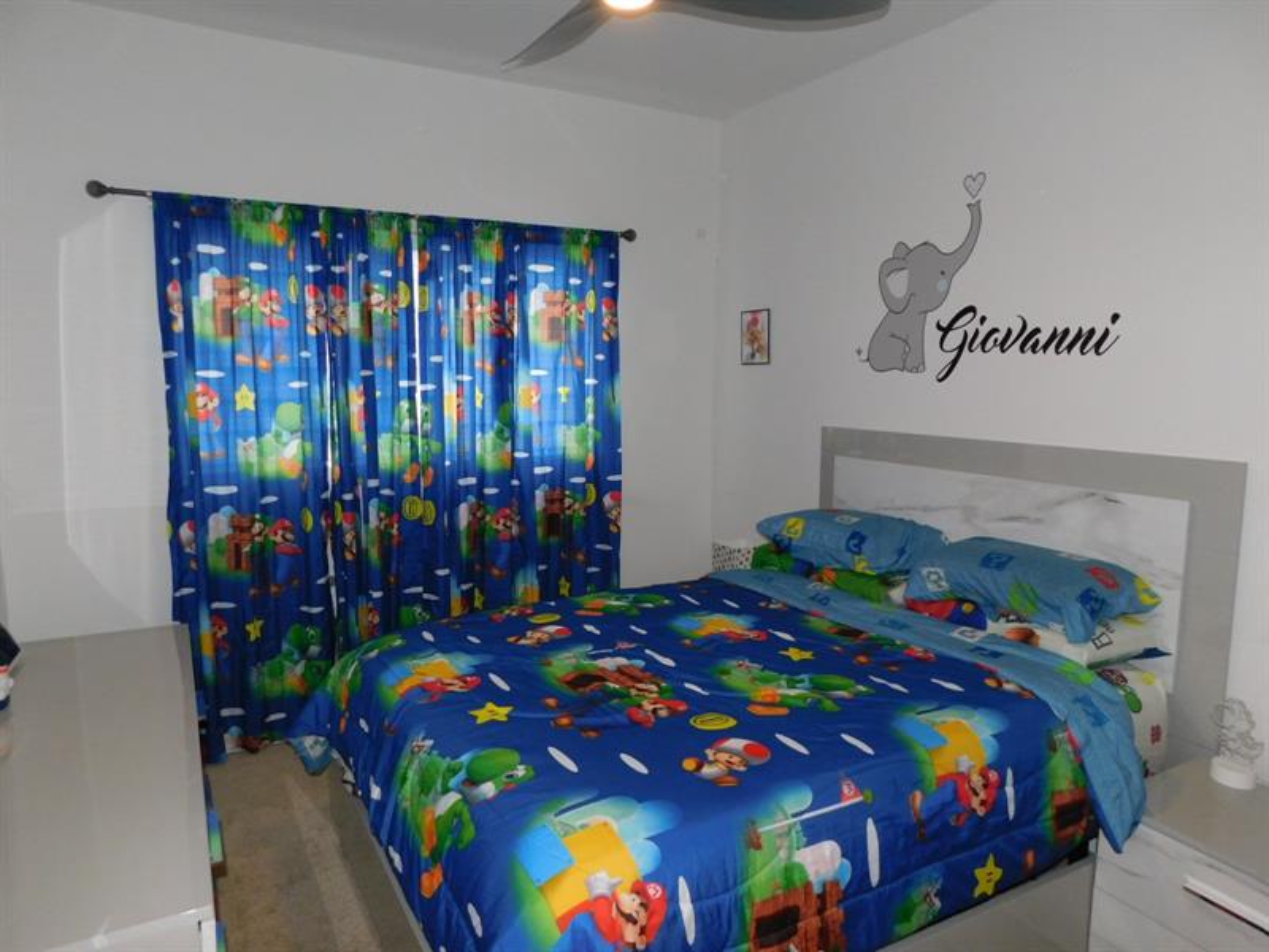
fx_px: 843
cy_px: 476
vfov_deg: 58.9
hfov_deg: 73.9
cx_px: 634
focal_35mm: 23
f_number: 3
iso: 200
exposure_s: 1/30
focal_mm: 4
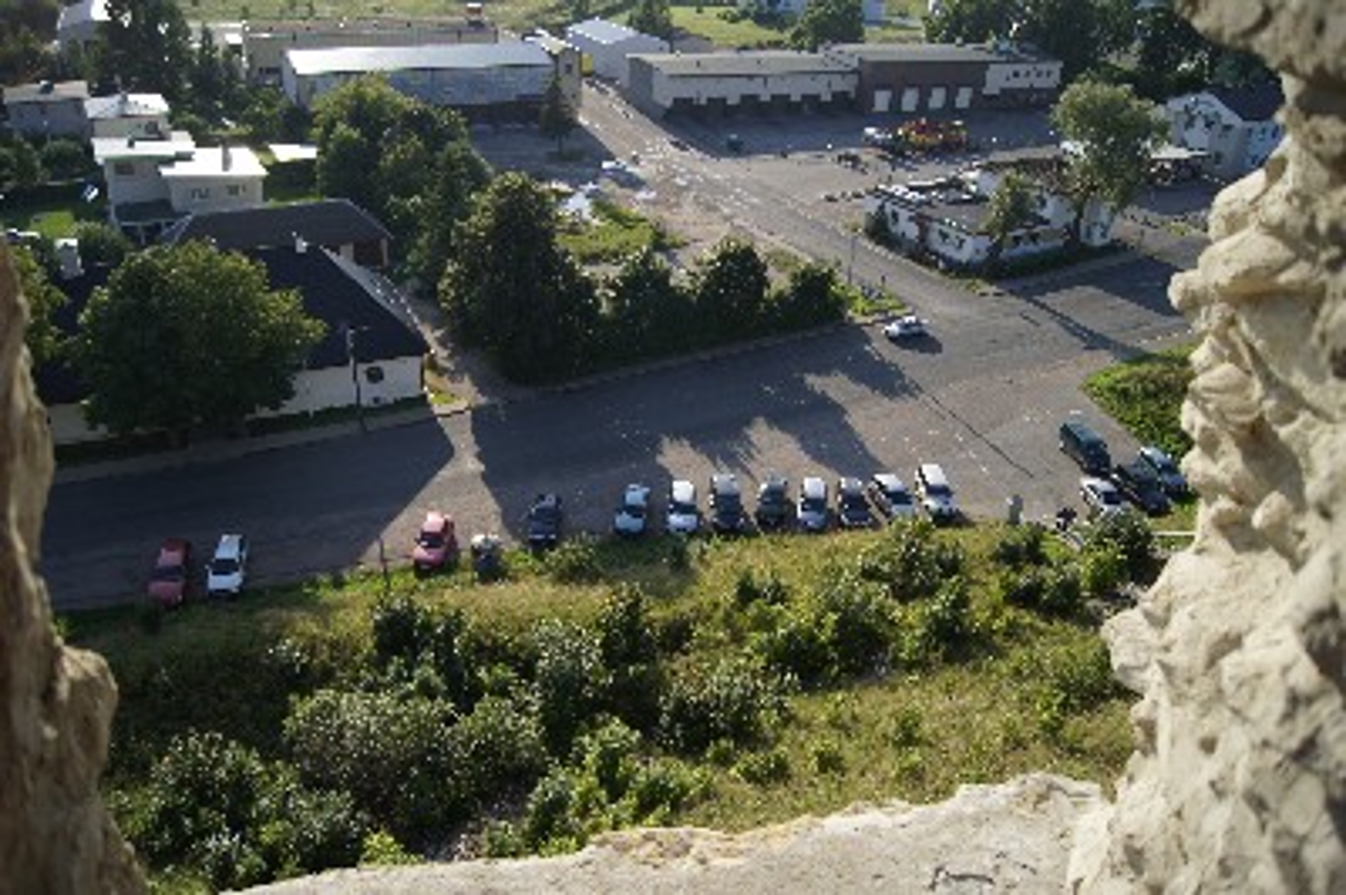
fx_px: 1009
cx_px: 673
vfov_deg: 47.9
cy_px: 448
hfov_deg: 67.4
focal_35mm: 27
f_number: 3.5
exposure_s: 1/800
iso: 100
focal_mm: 18
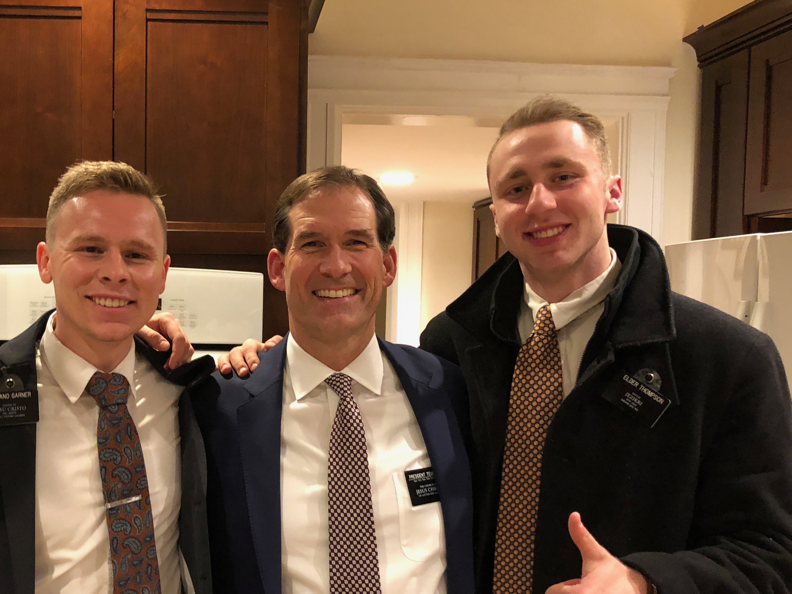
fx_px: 915
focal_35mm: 40
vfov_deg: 35.9
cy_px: 337
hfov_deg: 45.8
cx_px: 242
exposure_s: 1/6
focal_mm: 4
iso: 100
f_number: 1.8
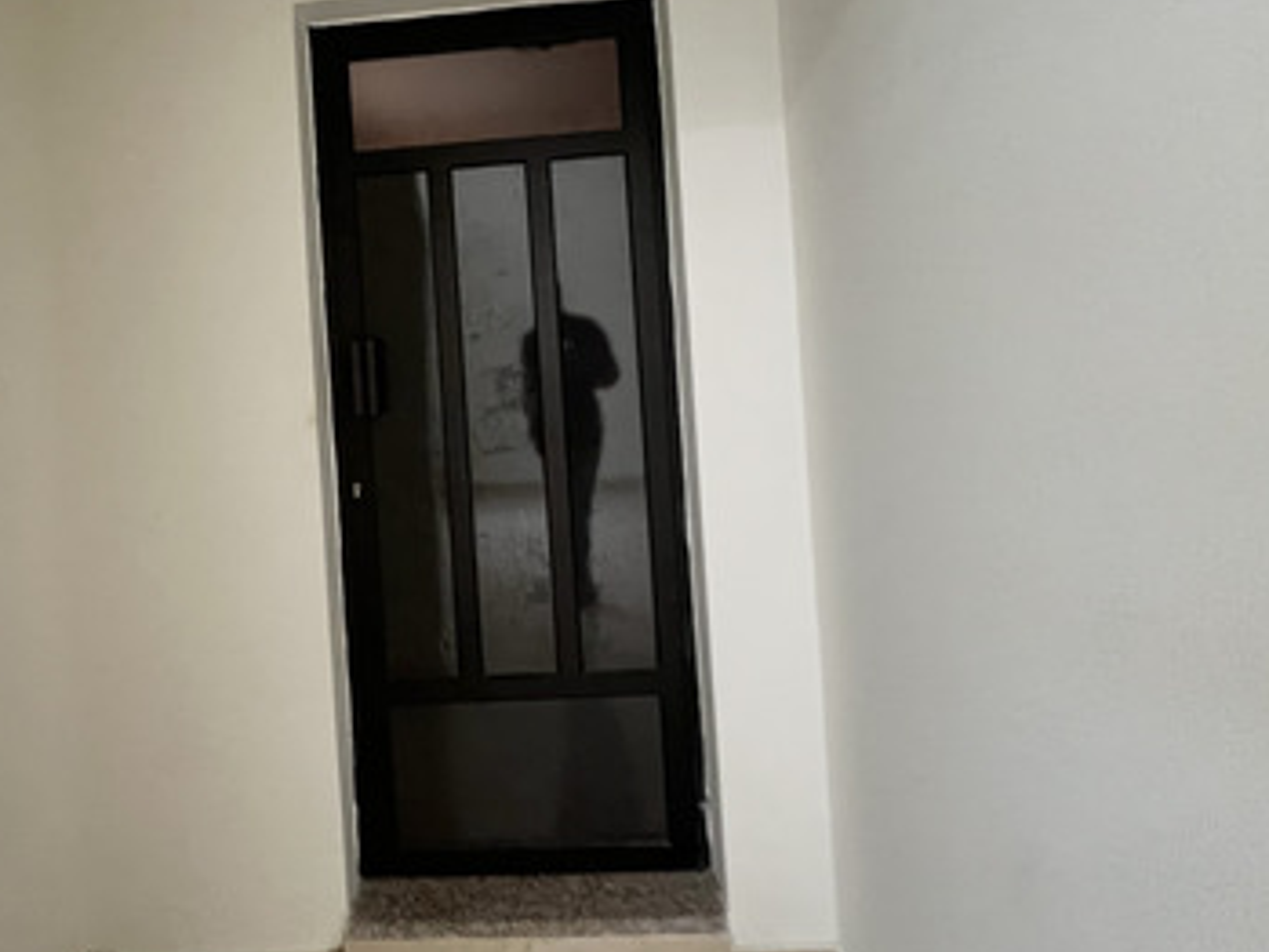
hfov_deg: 89.4
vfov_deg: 74.6
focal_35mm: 17
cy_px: 434
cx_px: 485
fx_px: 623
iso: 500
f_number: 1.8
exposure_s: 1/50
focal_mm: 1.57
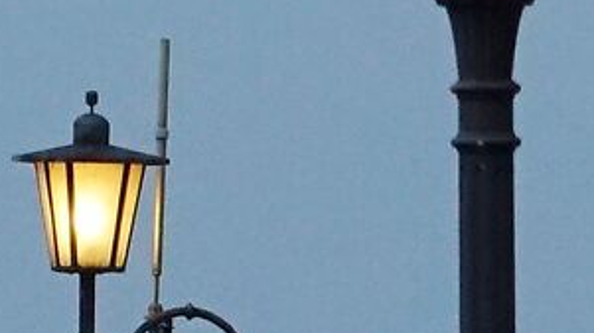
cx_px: 270
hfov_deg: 1.1
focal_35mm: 2004
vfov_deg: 0.6
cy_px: 616
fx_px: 31550
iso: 6400
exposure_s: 1/400
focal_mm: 240
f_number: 8
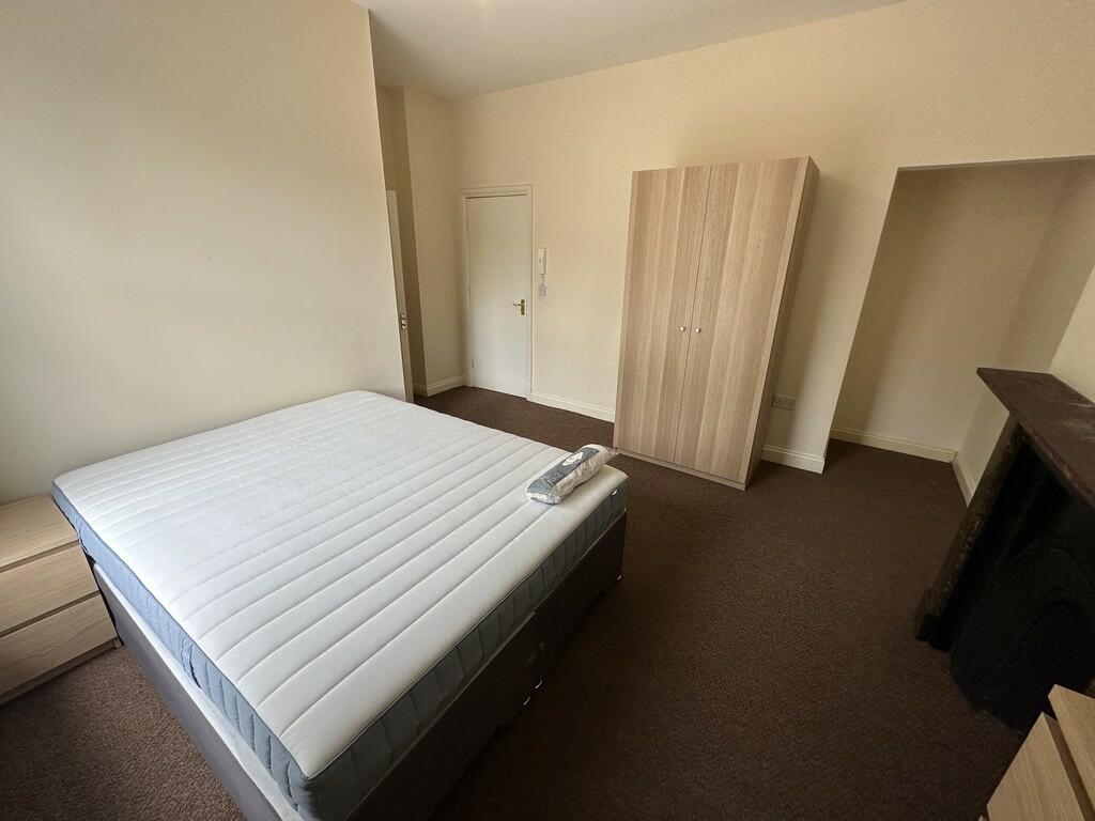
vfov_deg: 85.7
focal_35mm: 14
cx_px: 548
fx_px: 443
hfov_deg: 102.1
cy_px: 410
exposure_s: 1/99
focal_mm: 2.22
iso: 125
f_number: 2.2
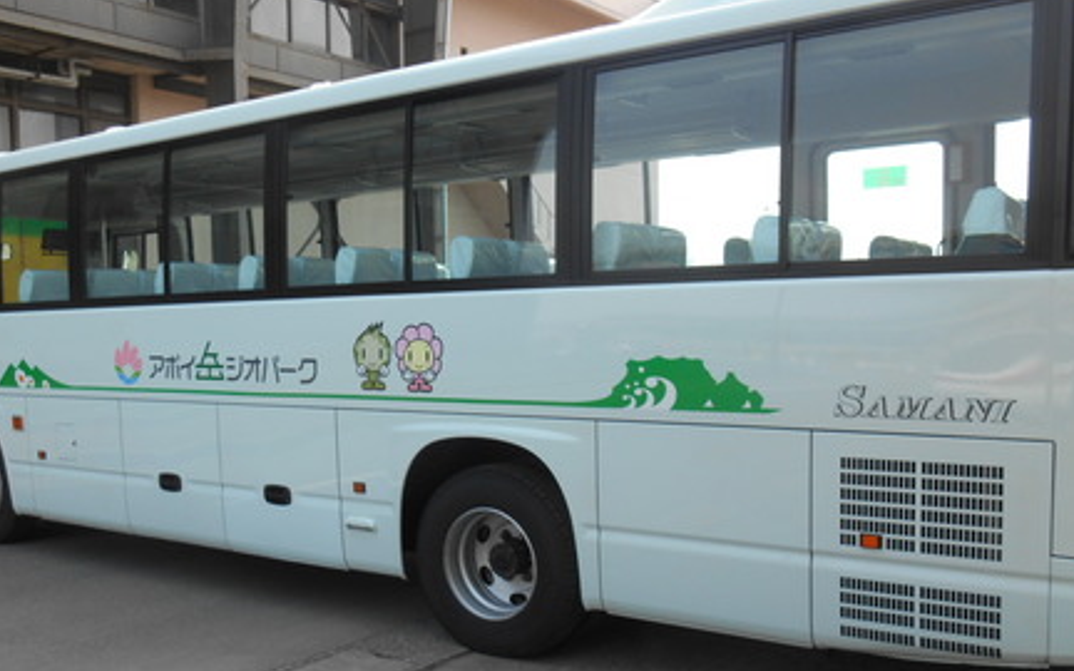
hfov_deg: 51.4
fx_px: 1112
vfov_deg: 33.4
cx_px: 457
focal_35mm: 38
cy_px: 429
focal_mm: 5.5
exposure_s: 1/320
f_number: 3.6
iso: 80
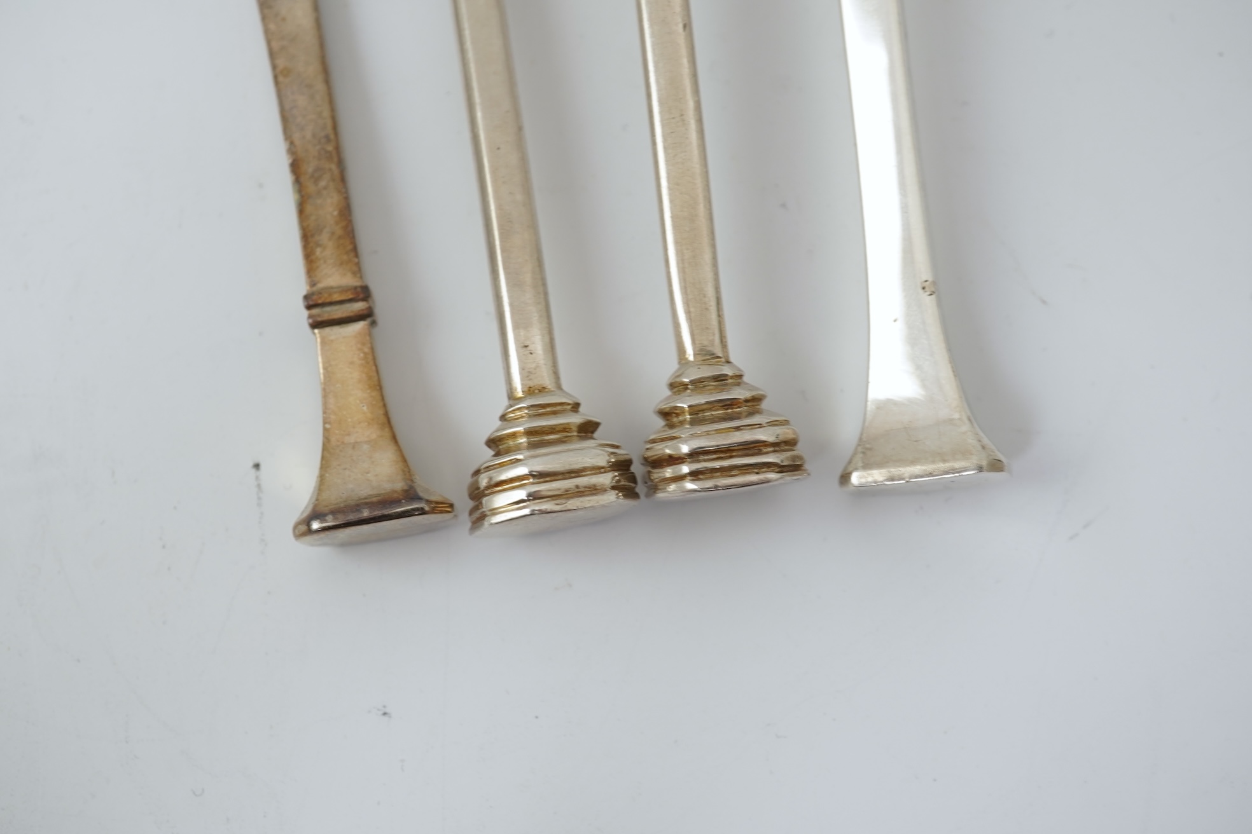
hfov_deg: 43.6
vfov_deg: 29.9
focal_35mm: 45
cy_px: 417
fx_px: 1565
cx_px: 626
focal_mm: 30
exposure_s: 1/20
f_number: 11
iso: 400
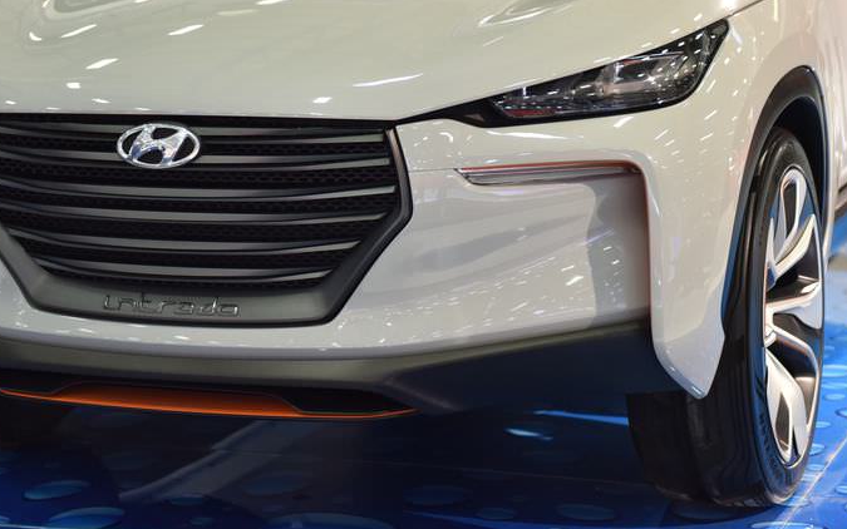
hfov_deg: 20.4
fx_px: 2355
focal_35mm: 102
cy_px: 103
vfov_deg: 12.8
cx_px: 423
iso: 800
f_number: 2.8
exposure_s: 1/160
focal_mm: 66
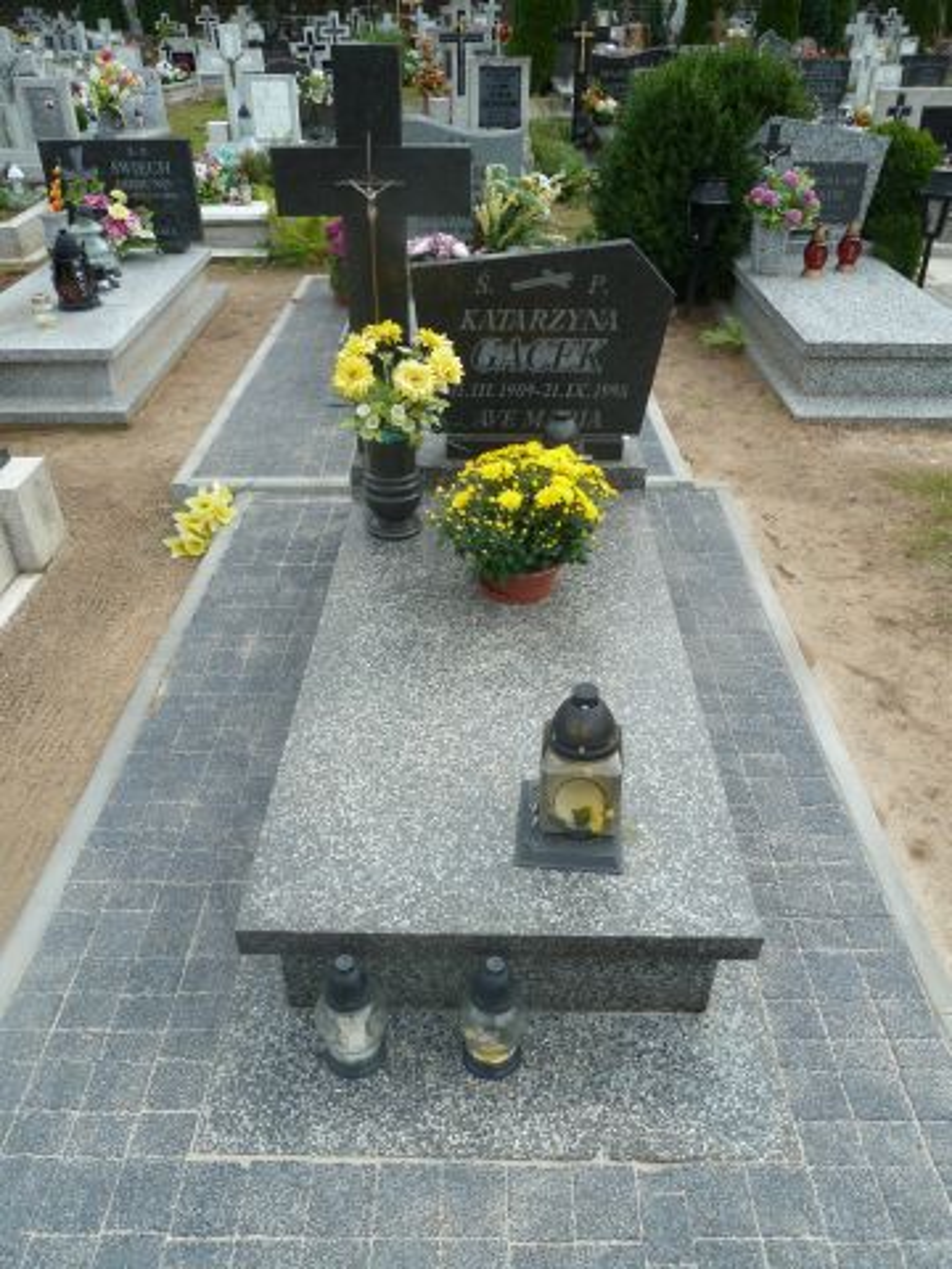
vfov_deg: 69.4
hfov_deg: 54.9
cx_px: 476
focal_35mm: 25
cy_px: 634
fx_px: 917
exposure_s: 1/160
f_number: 4
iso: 80
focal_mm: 4.1
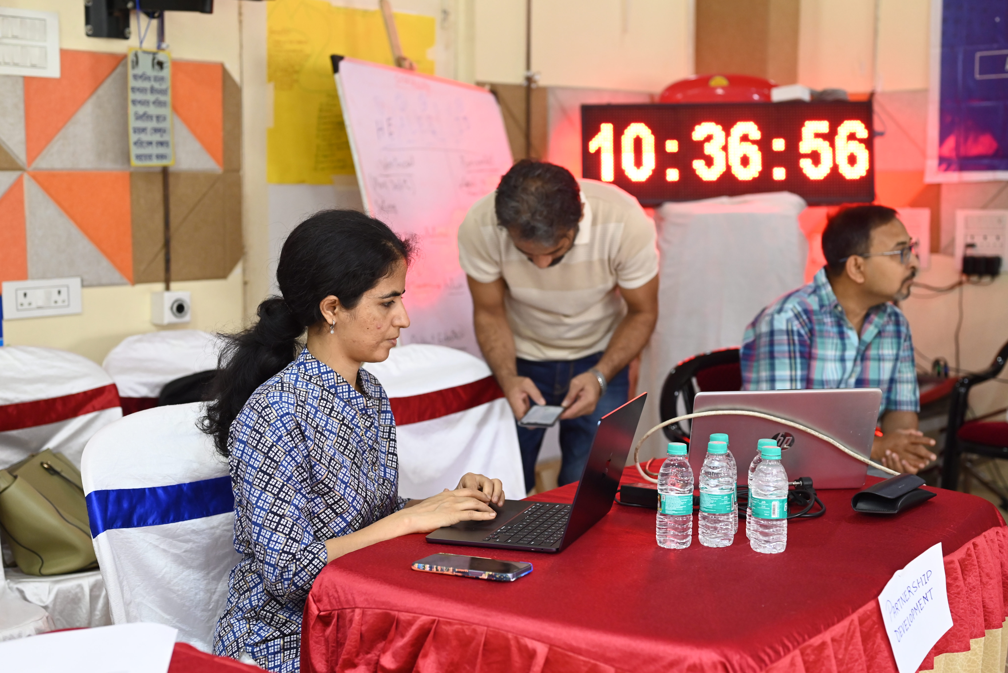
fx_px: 1400
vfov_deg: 27.0
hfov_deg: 39.6
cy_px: 336
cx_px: 504
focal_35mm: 50
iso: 2000
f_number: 3.2
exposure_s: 1/100
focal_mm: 50
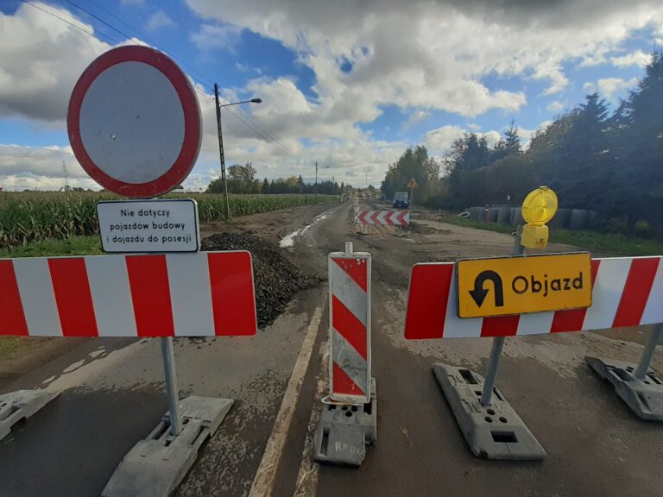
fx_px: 249
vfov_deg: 89.9
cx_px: 332
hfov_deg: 106.2
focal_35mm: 13
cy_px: 248
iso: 40
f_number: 2.2
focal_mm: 1.13
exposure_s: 1/1255
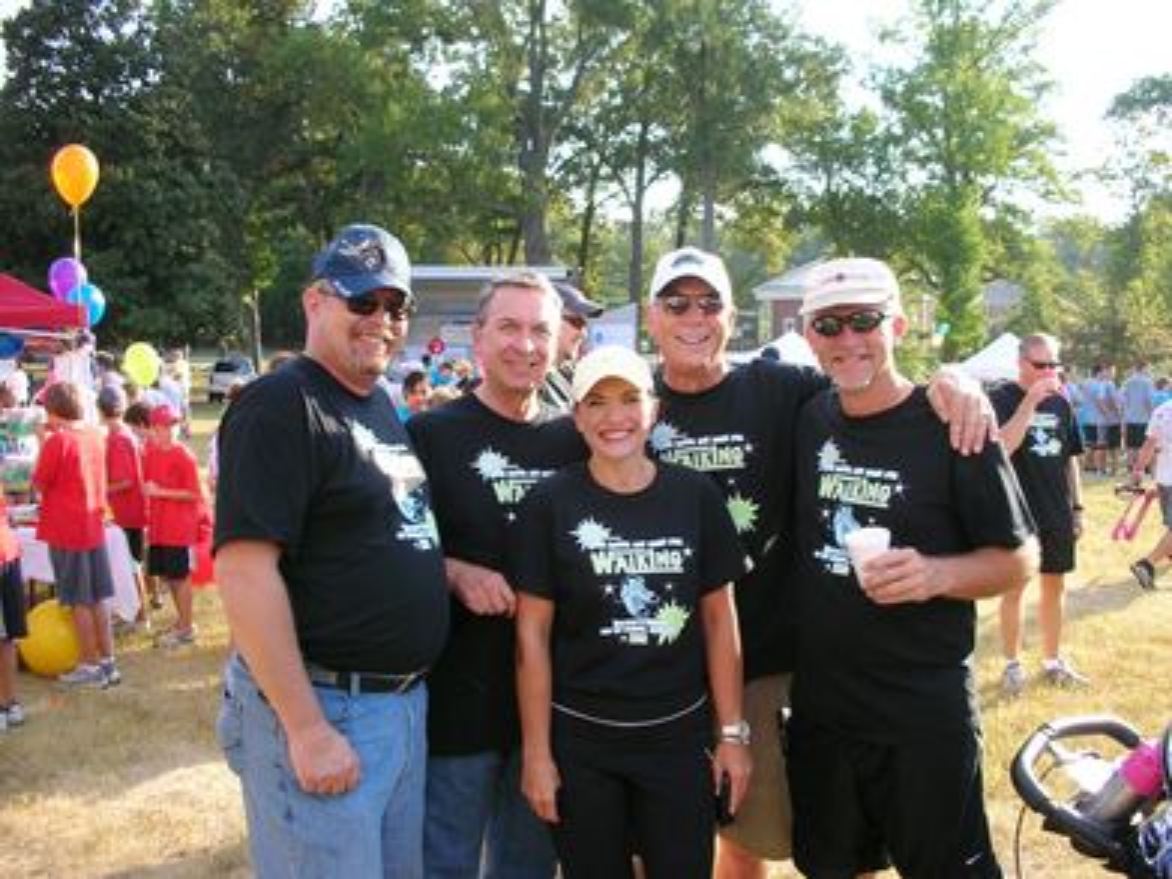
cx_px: 586
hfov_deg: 52.6
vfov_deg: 40.7
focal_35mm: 35
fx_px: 1185
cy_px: 440
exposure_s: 1/141
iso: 50
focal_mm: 5.8
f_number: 3
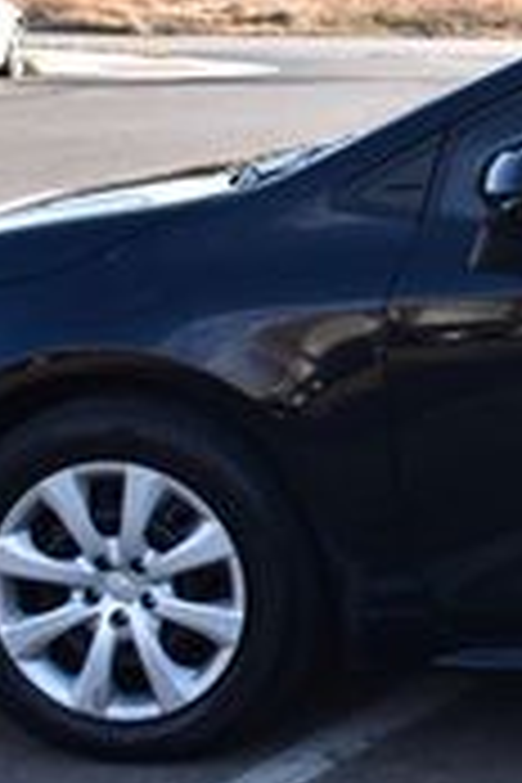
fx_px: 2153
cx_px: 1035
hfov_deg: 12.3
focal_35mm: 99
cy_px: 189
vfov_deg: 20.4
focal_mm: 18
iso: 400
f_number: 10
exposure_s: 1/250
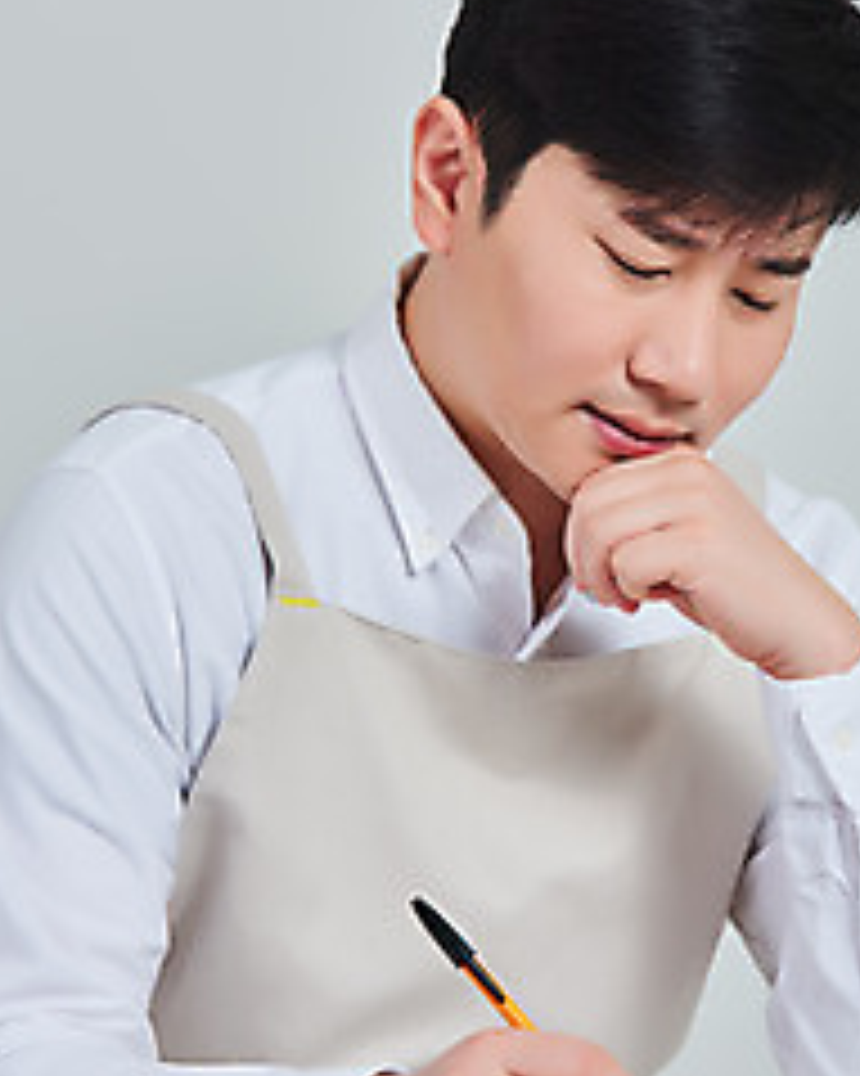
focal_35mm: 220
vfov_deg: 8.8
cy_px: 540
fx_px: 7004
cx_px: 588
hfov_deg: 7.0
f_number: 14
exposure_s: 1/125
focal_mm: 140
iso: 100
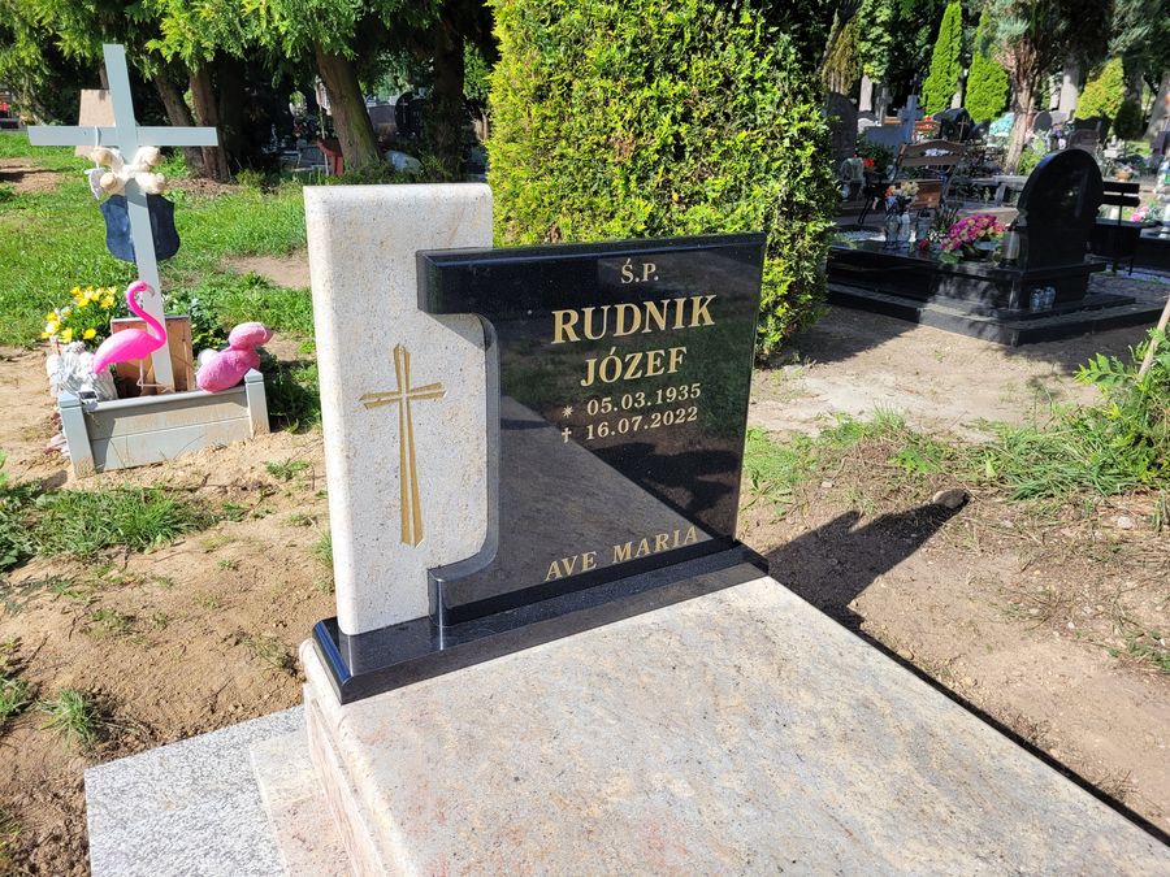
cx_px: 585
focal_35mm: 26
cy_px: 438
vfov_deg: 53.1
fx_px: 879
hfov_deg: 67.3
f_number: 1.8
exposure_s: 1/1606
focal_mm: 5.4
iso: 40
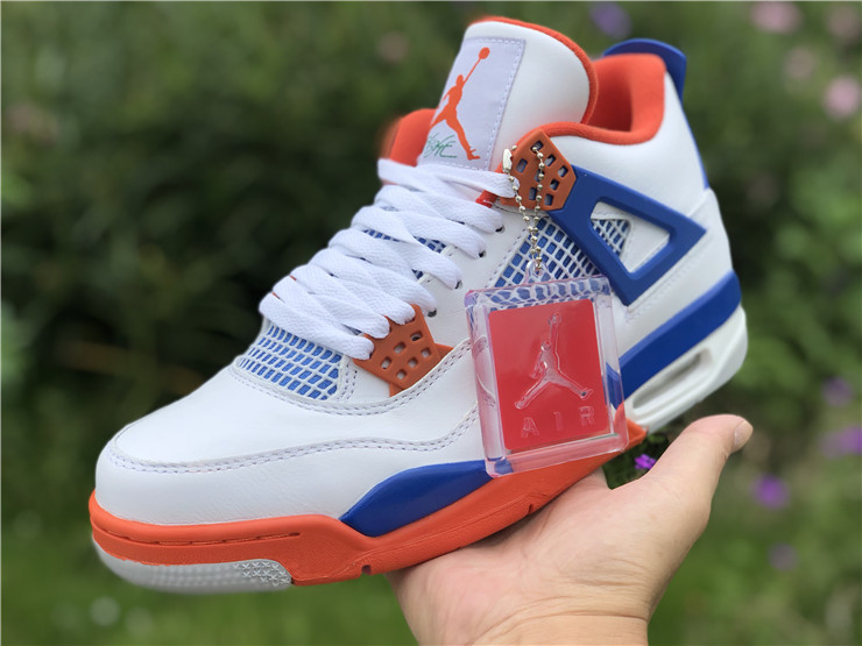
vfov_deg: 28.0
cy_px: 323
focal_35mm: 52
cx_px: 431
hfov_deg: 36.8
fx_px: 1295
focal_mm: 6
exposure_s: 1/1200
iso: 16
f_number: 2.4
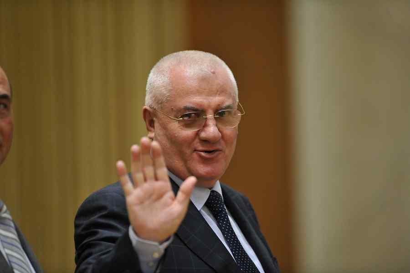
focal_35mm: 400
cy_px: 136
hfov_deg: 5.2
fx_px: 4553
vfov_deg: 3.4
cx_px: 205
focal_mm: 400
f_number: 2.8
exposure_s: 1/160
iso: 2000
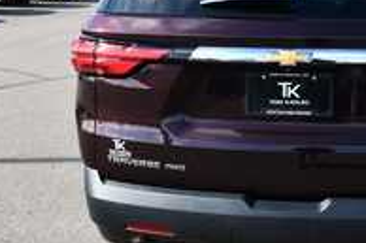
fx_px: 630
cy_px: 105
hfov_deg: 31.6
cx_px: 291
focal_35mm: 62
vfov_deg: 21.9
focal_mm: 20
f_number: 7.1
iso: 200
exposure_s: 1/250
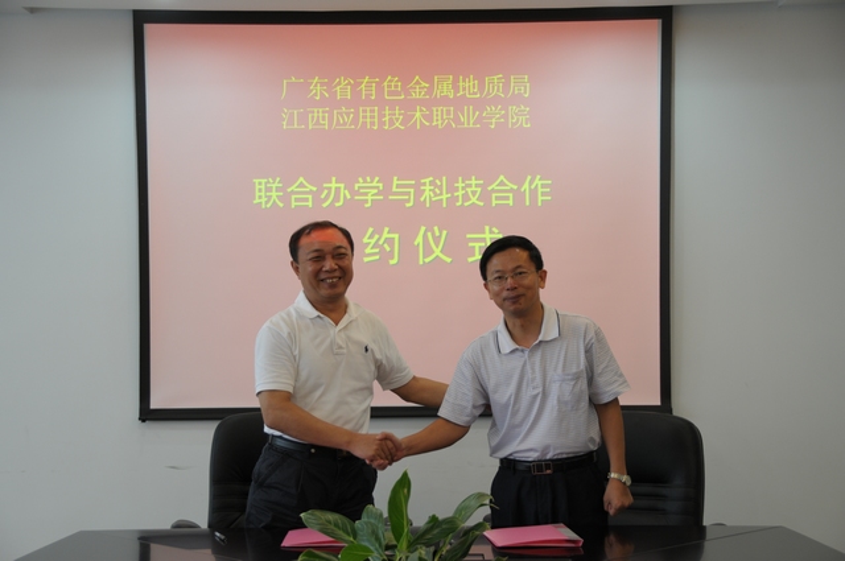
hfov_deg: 27.0
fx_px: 1758
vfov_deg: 18.1
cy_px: 280
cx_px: 422
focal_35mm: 75
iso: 320
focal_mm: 50
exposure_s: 1/30
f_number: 4.8
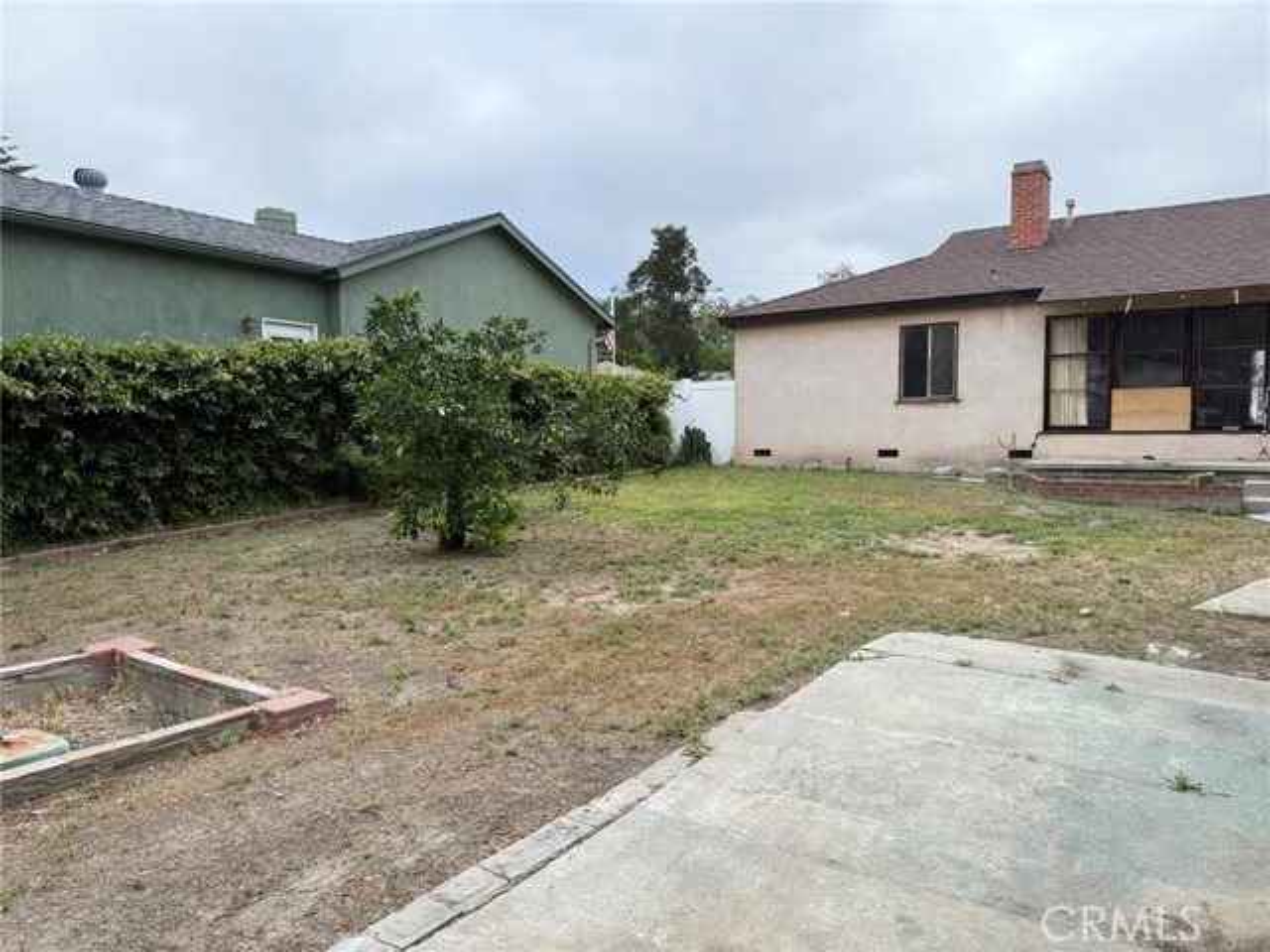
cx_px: 635
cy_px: 476
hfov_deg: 71.6
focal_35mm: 24
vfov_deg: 56.8
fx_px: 881
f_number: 1.78
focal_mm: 6.76
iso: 100
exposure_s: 1/1585
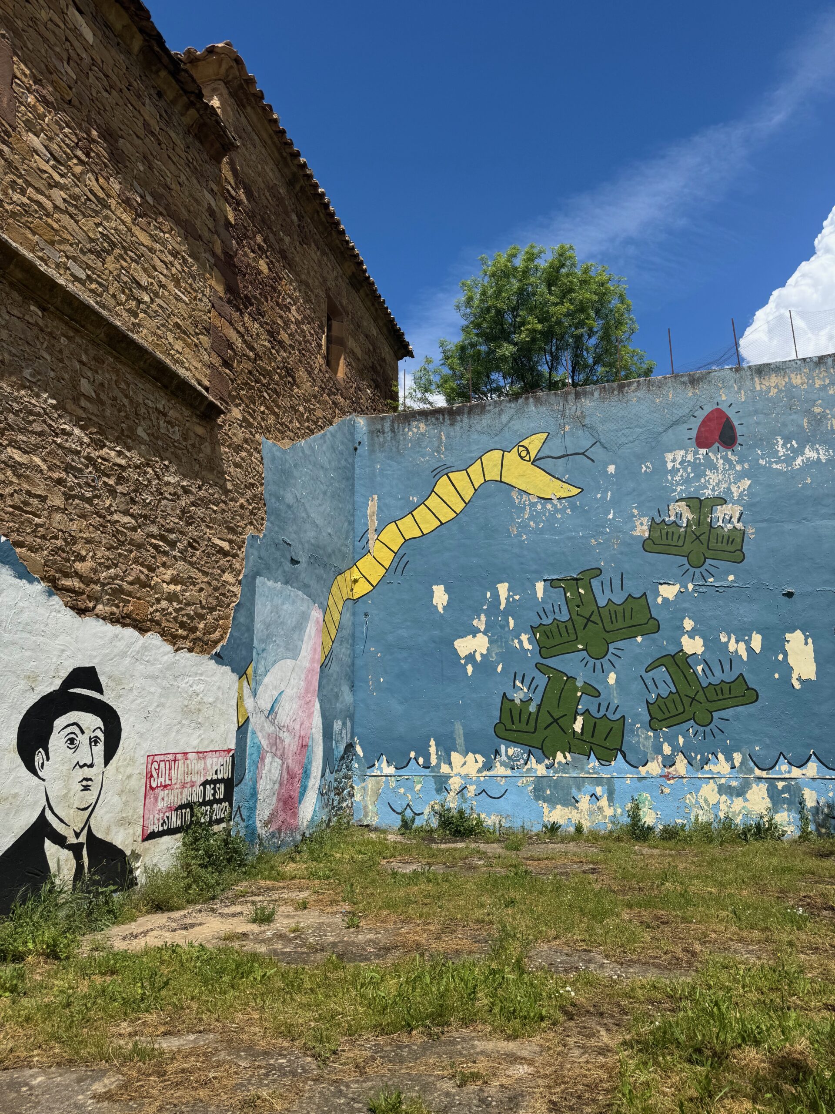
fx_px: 772
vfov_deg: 71.6
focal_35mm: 24
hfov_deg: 56.8
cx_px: 418
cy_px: 557
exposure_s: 1/5814
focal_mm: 6.76
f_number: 1.78
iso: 80
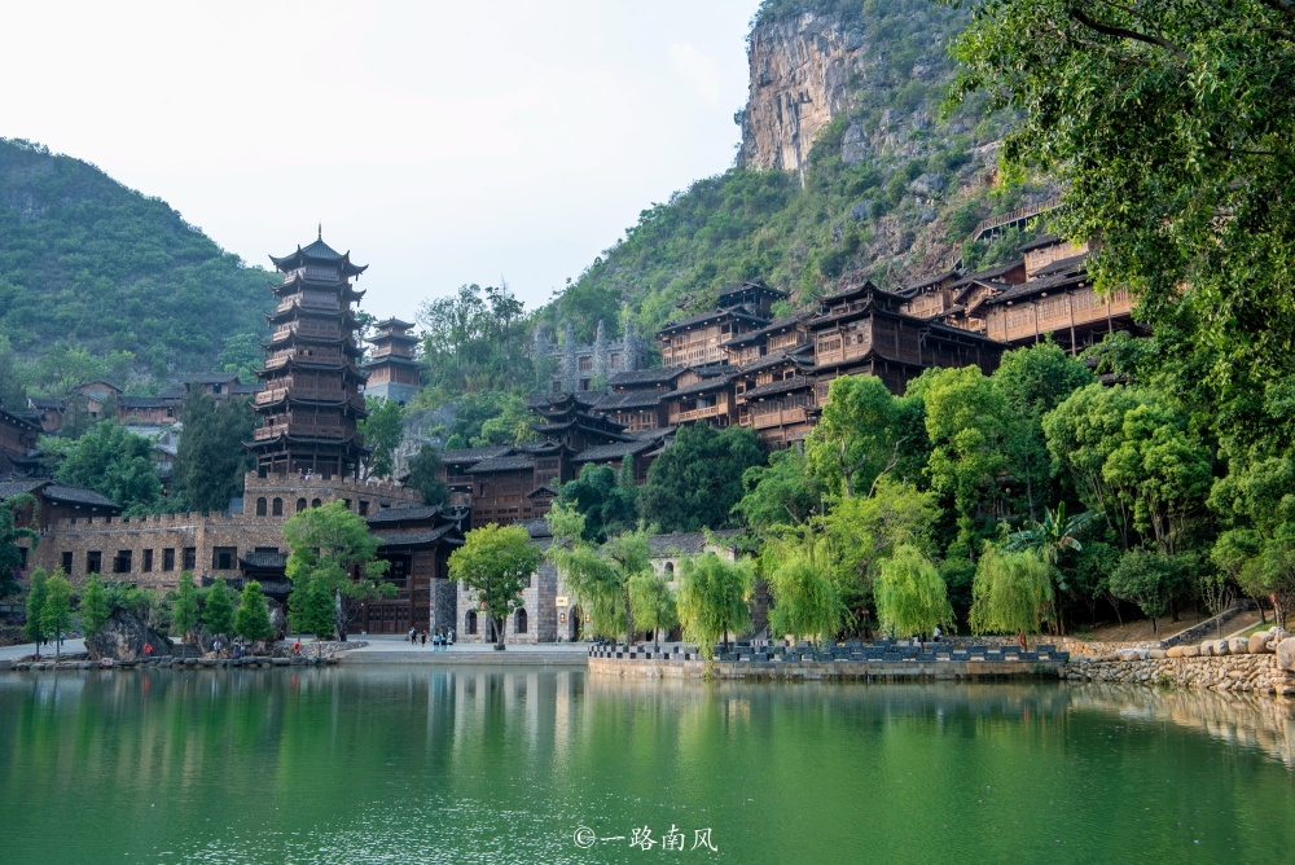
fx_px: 1296
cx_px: 648
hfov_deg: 53.1
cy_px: 432
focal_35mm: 36
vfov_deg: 36.9
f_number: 13
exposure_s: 1/80
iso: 400
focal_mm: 36
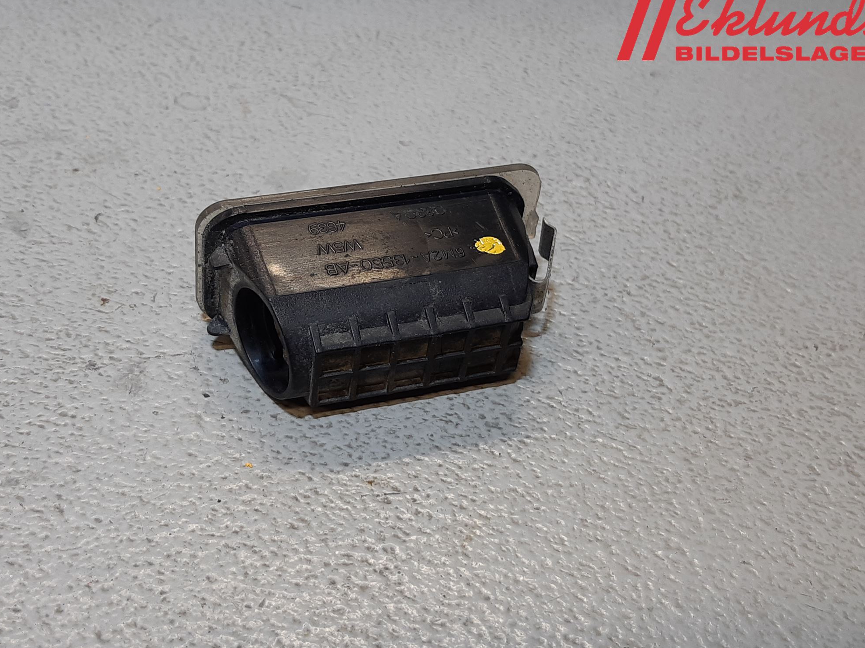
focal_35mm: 27
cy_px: 323
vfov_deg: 51.4
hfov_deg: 65.3
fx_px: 675
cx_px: 437
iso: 40
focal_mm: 3.93
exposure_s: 1/50
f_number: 1.7
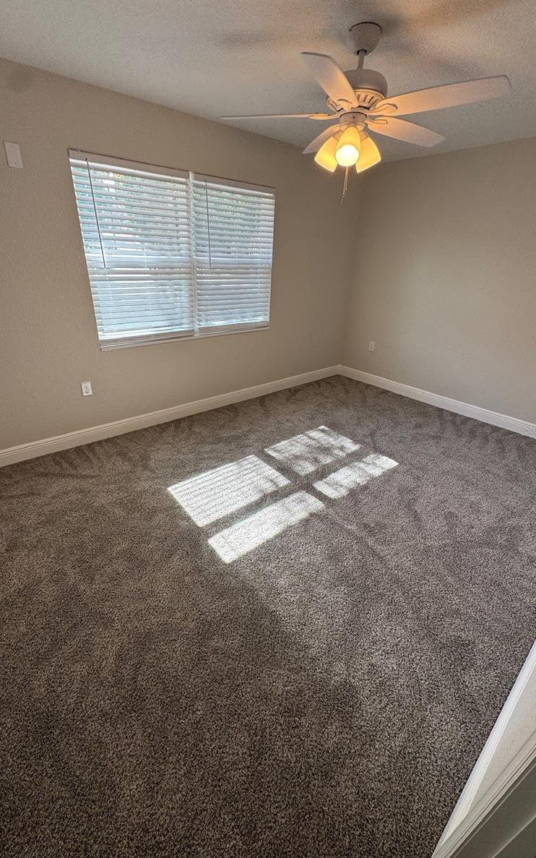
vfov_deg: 101.5
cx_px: 250
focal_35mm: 15
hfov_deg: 74.7
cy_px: 429
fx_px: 351
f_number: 2.2
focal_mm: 2.22
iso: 64
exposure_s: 1/120
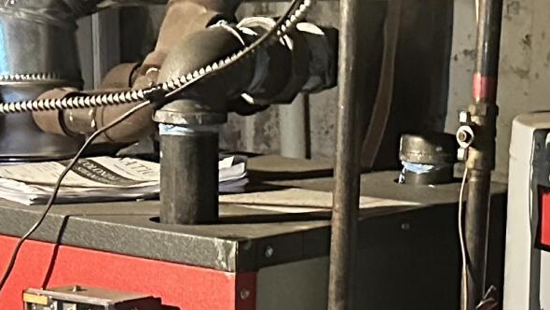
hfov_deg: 16.0
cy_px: 438
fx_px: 1940
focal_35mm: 133
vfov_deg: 8.9
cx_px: 422
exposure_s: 1/30
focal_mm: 6.86
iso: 1000
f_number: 1.78
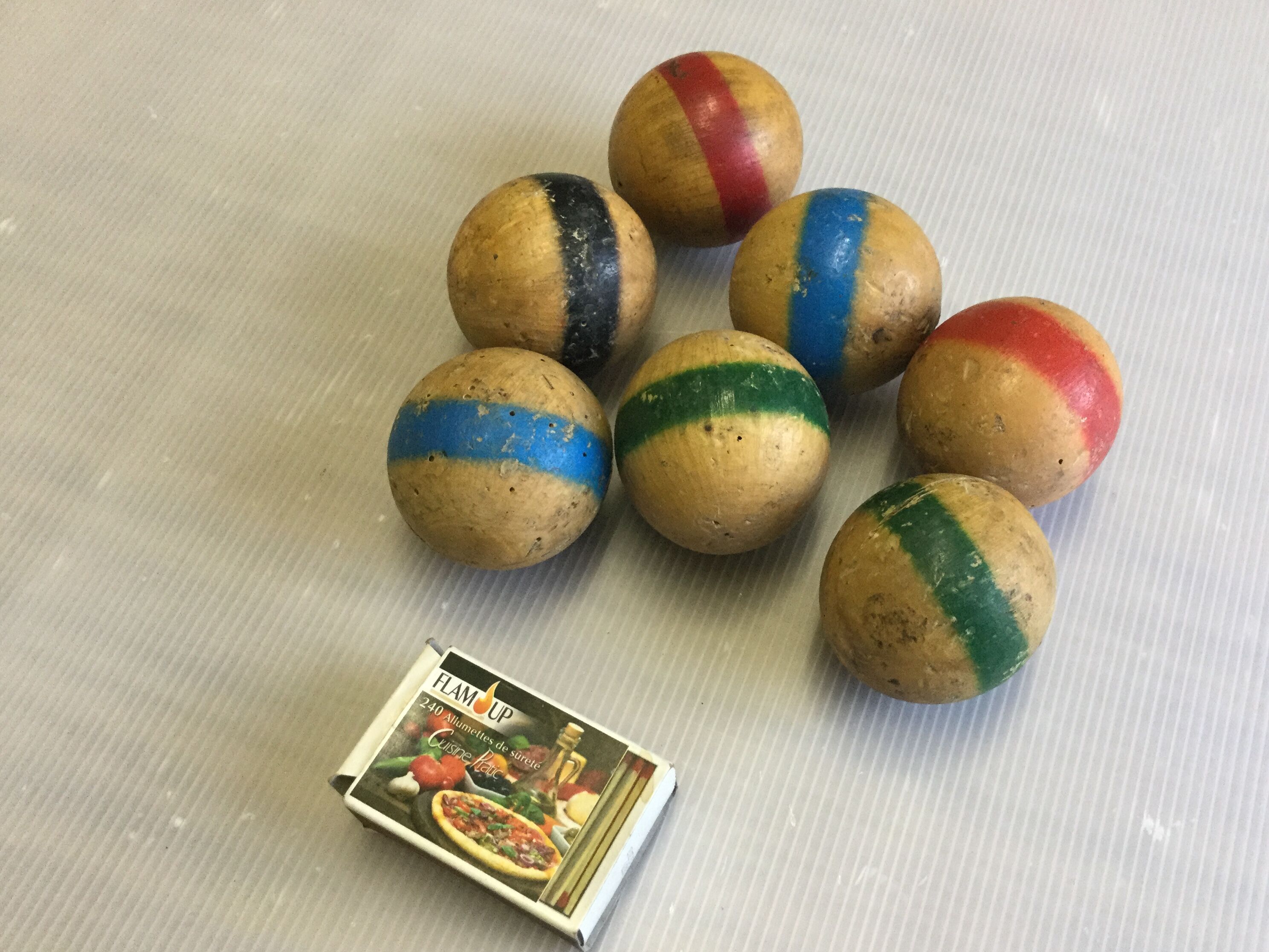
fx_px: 1246
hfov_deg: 53.9
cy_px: 514
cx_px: 689
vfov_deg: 41.8
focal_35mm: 34
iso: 160
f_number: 2.4
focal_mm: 3.3
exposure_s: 1/33
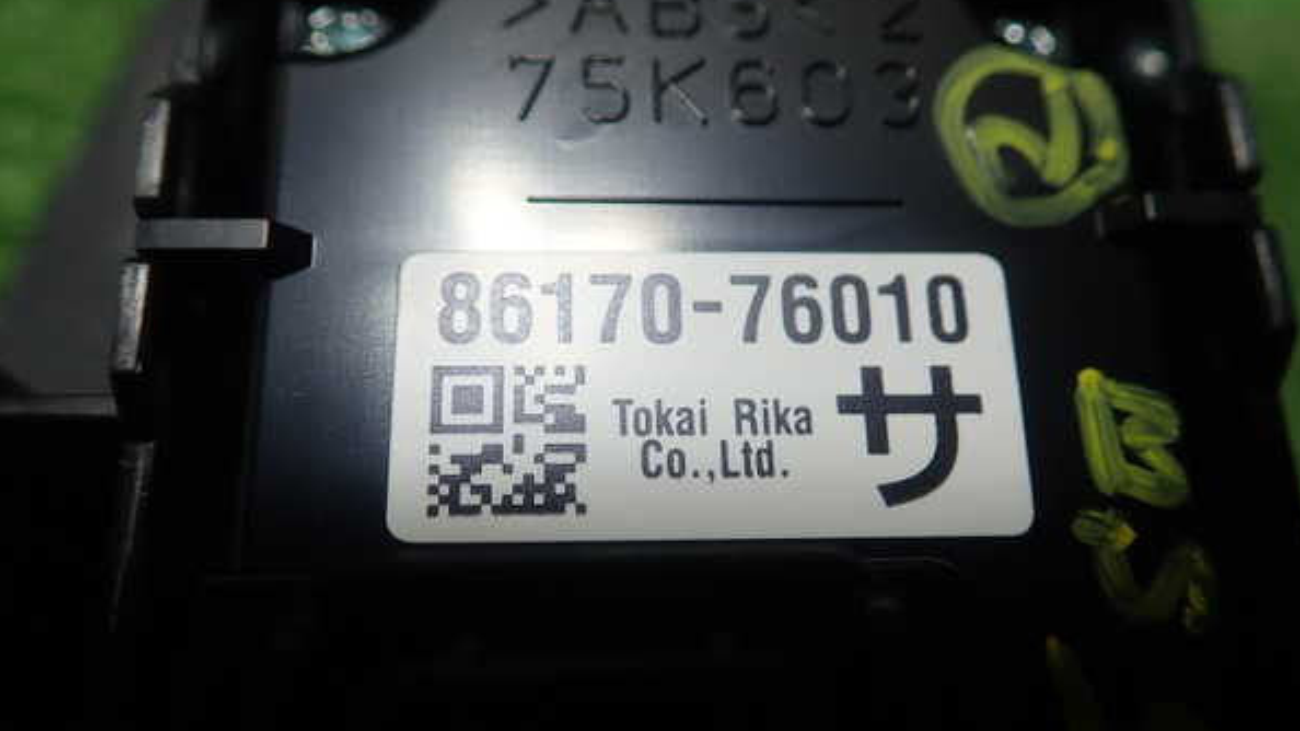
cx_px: 652
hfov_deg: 59.5
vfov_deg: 35.6
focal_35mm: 33
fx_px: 1137
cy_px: 390
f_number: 2.3
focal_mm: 5.5
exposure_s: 1/125
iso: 160
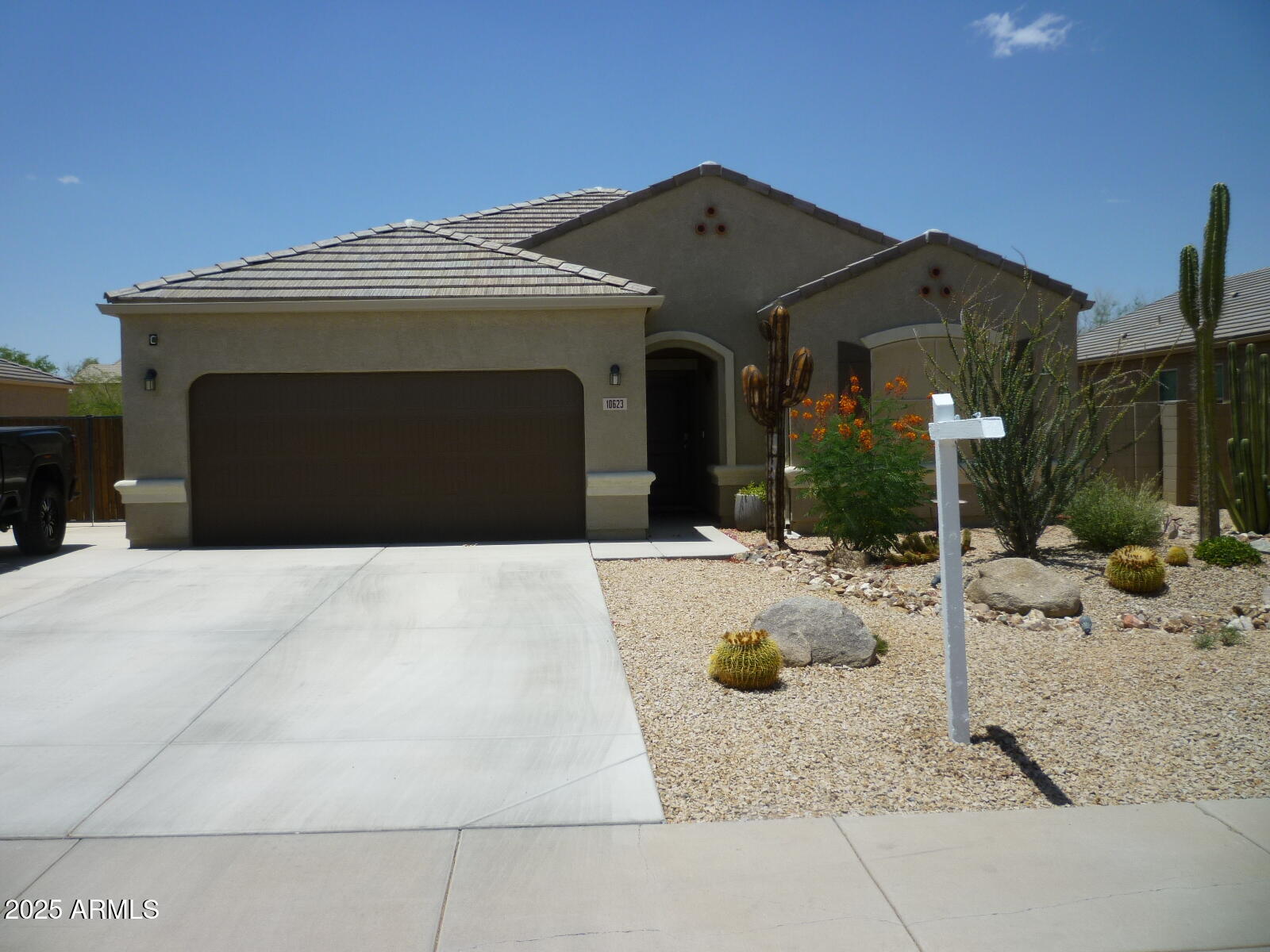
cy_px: 476
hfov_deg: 61.7
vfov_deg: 48.2
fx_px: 1064
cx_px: 635
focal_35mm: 29
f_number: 4.5
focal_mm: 5.2
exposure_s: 1/800
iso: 80
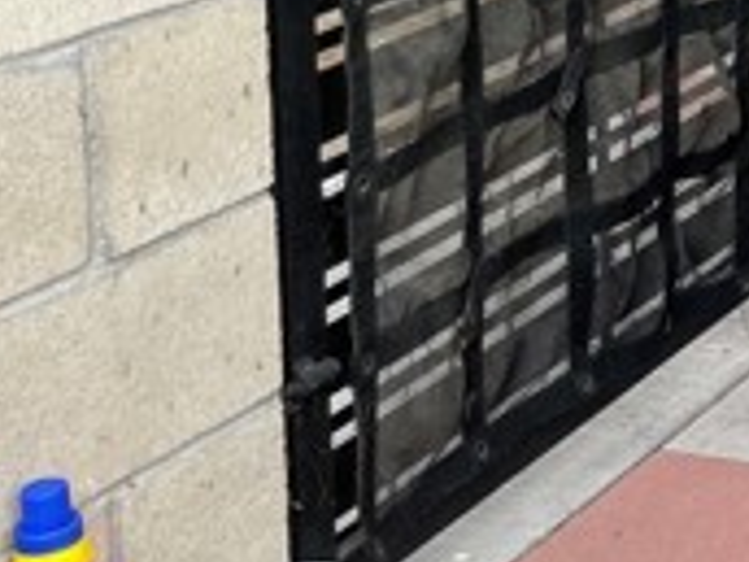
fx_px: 2099
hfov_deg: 17.0
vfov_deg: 14.1
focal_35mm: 97
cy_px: -331
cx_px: 1319
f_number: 1.6
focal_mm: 4.2
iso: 32
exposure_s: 1/371
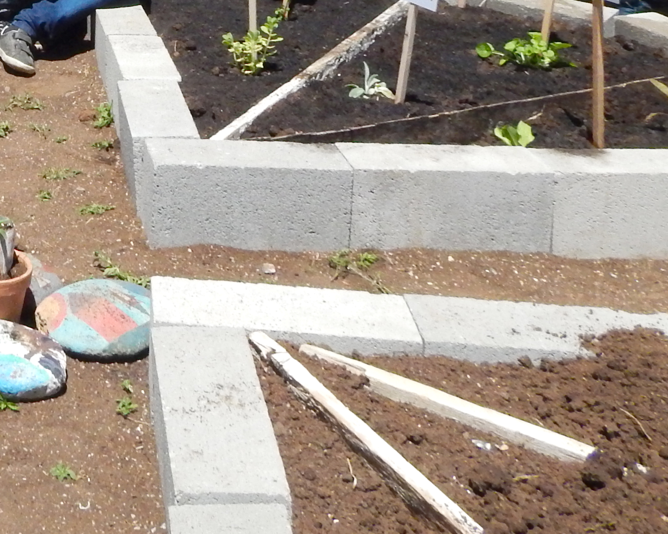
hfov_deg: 26.3
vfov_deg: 21.1
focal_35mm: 65
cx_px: -114
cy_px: -175
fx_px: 1285
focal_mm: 4
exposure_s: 1/1500
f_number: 6
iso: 400
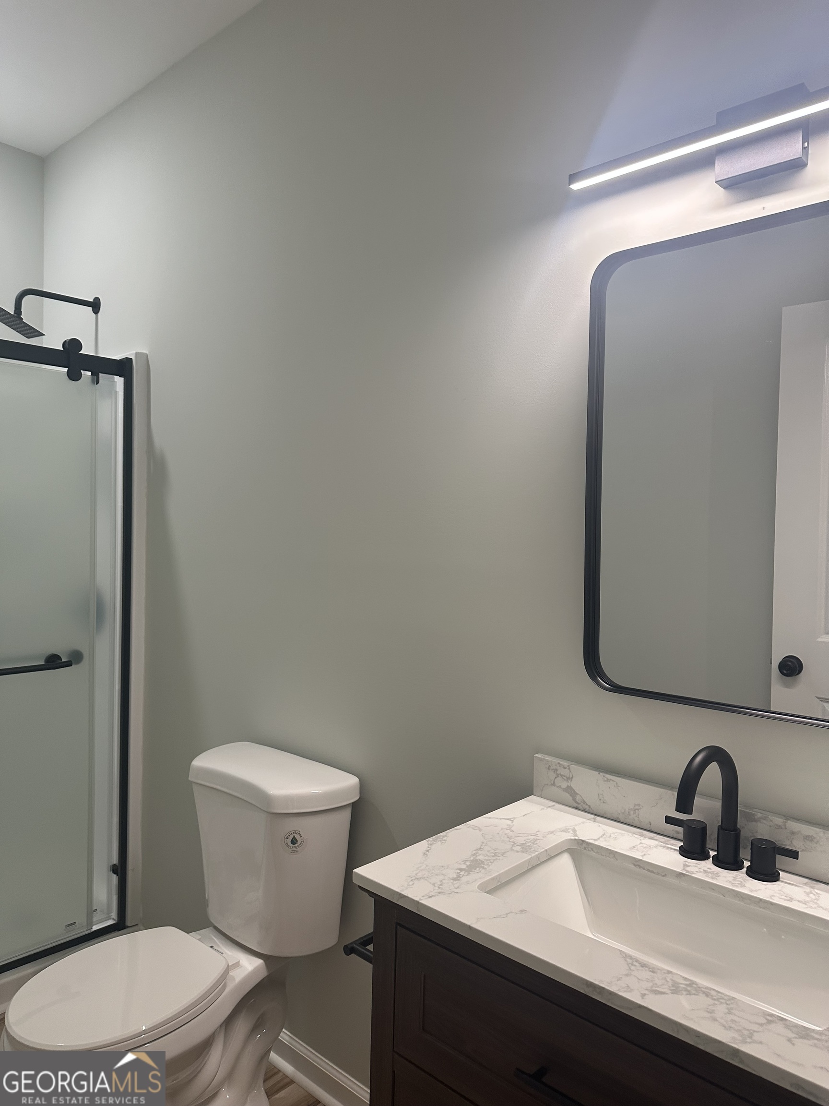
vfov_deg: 71.6
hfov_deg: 56.8
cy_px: 553
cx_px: 414
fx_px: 766
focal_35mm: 24
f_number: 1.78
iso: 160
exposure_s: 1/120
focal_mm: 6.86
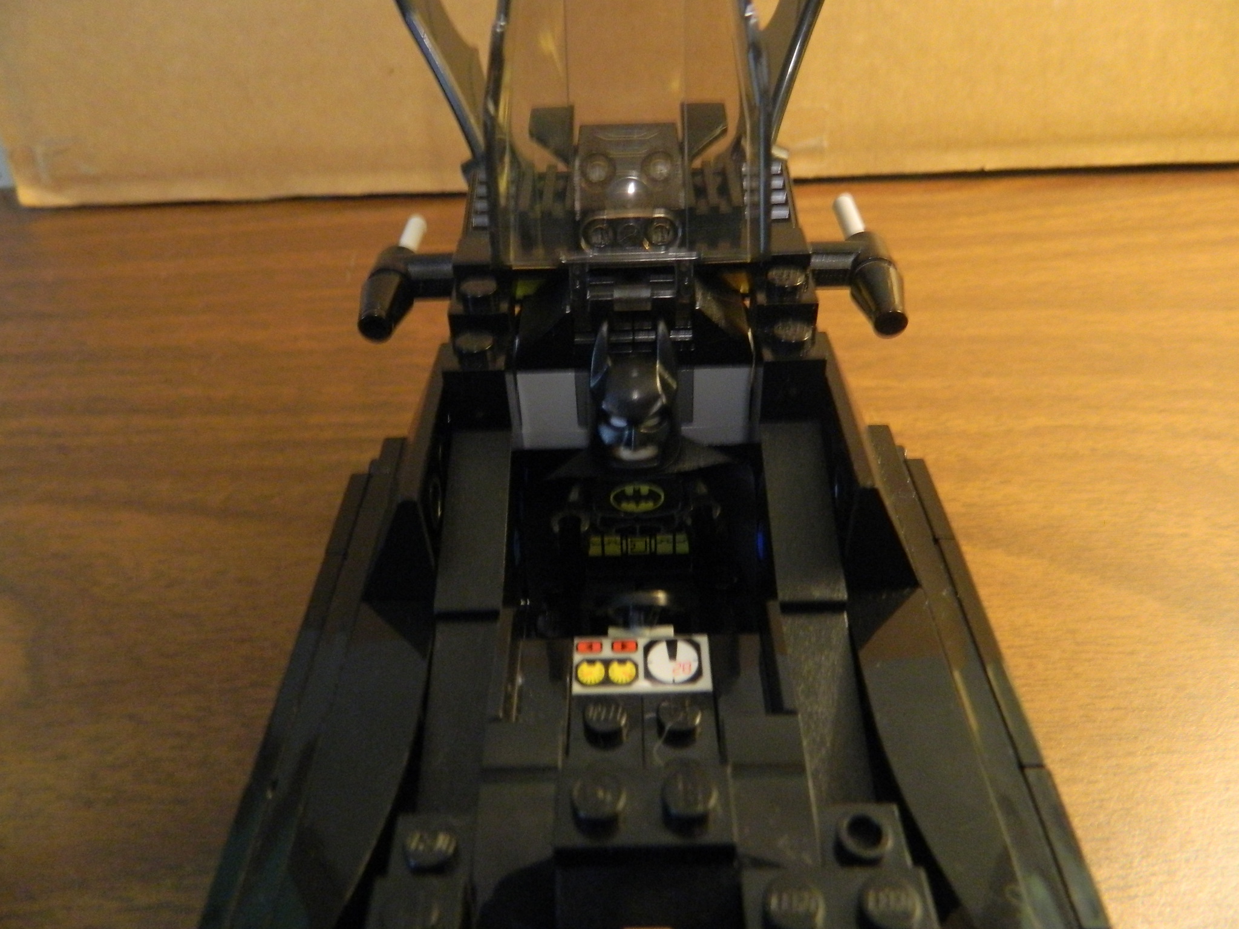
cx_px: 620
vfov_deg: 54.9
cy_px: 464
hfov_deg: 69.4
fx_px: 895
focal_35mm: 25
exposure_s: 1/13
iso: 400
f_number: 3.1
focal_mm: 4.5
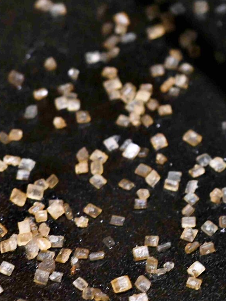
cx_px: 431
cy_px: -27
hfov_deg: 6.0
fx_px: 2107
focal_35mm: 242
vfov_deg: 8.1
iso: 640
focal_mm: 50
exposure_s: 1/200
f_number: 3.2
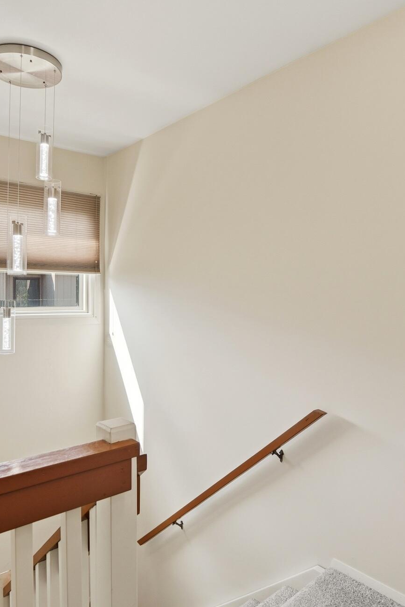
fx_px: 388
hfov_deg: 55.1
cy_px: 302
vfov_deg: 76.1
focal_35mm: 23
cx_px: 213
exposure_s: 1/1250
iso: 100
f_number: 4.5
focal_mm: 10
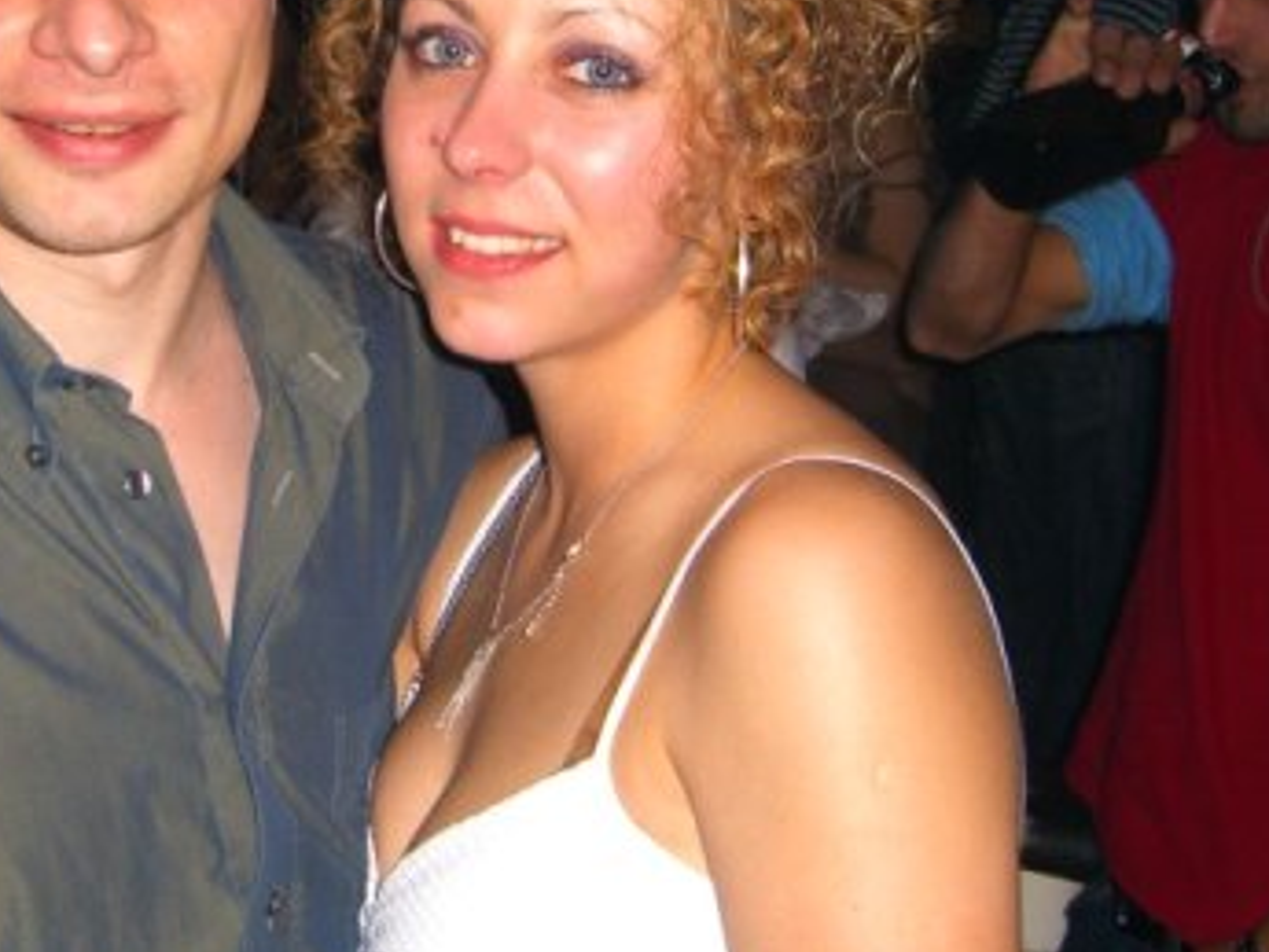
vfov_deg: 22.2
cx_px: 342
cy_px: 298
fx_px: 2420
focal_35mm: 66
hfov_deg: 29.0
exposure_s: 1/60
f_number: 2.8
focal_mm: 7.9
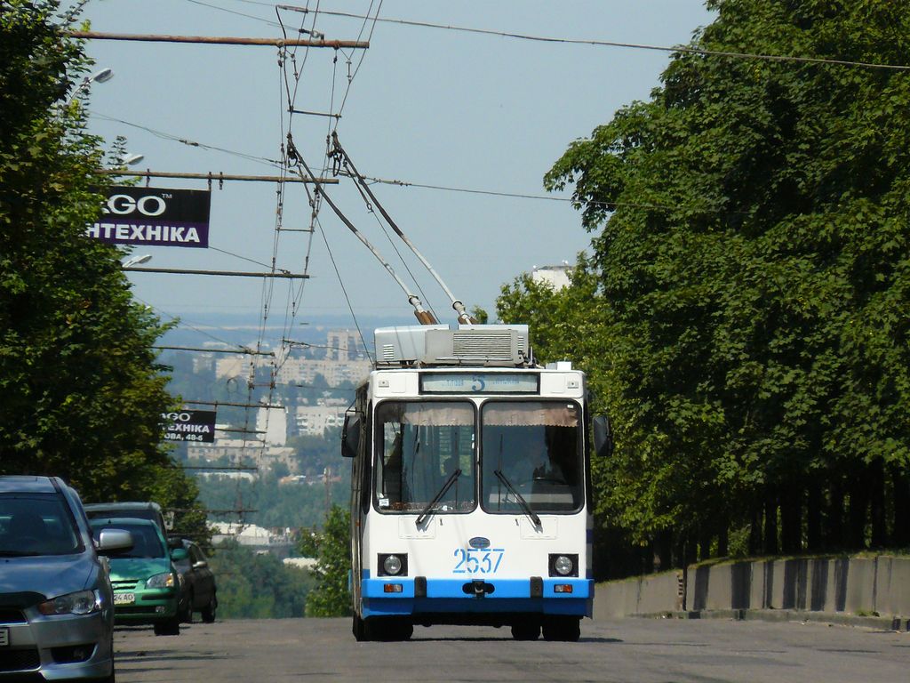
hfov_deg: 4.6
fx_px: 11357
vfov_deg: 3.4
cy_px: 342
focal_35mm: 432
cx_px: 455
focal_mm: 72
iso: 200
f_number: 6.3
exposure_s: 1/800
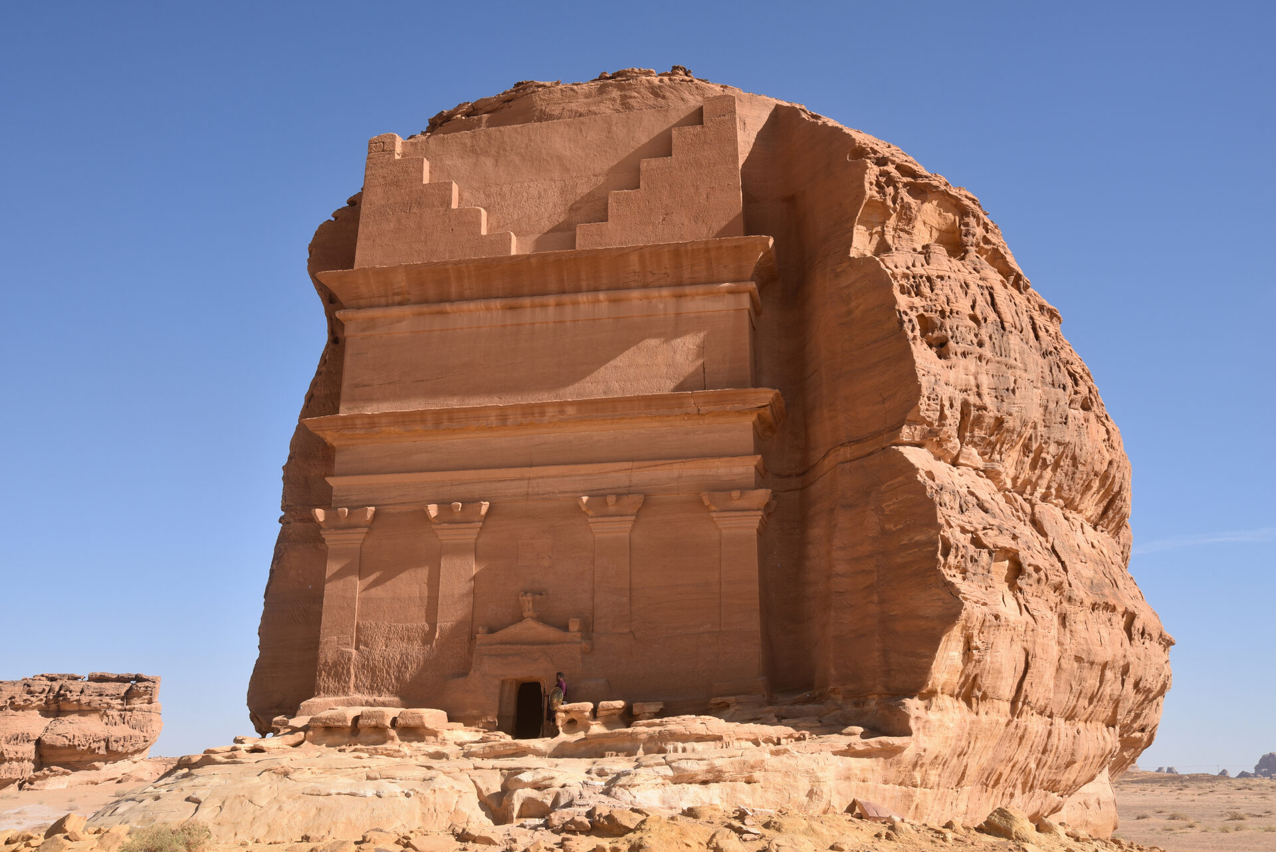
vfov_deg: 37.9
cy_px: 426
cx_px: 638
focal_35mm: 35
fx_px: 1241
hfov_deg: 54.4
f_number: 9
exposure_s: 1/320
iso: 200
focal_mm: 35
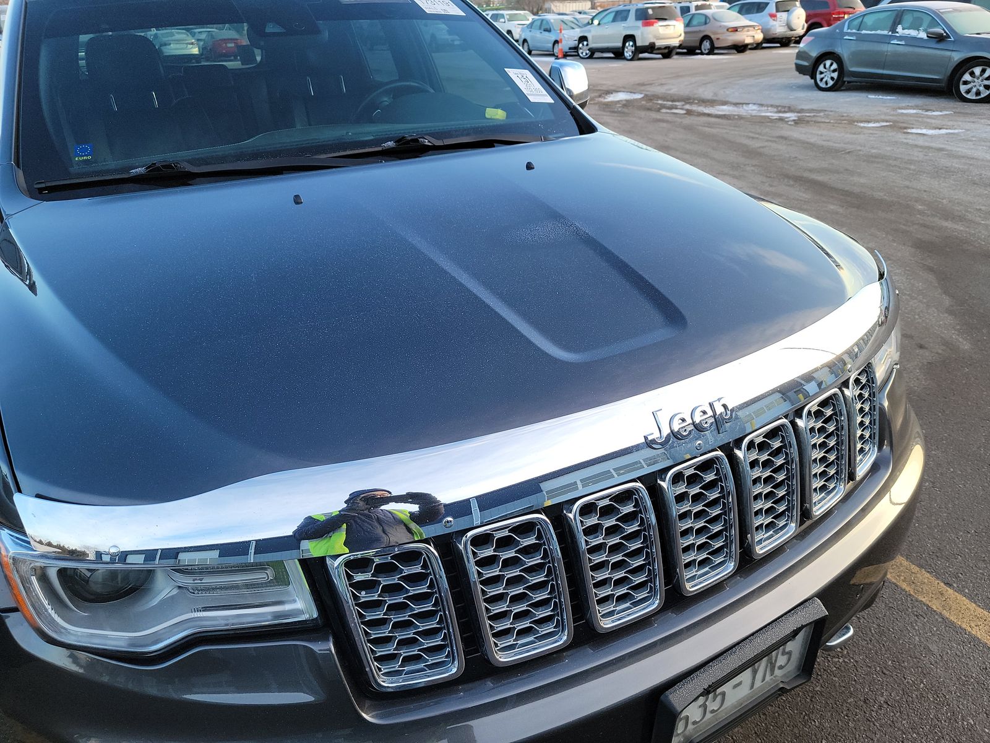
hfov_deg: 71.6
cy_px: 372
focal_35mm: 24
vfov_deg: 56.8
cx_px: 495
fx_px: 686
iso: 83
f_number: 1.8
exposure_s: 1/119
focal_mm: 6.7
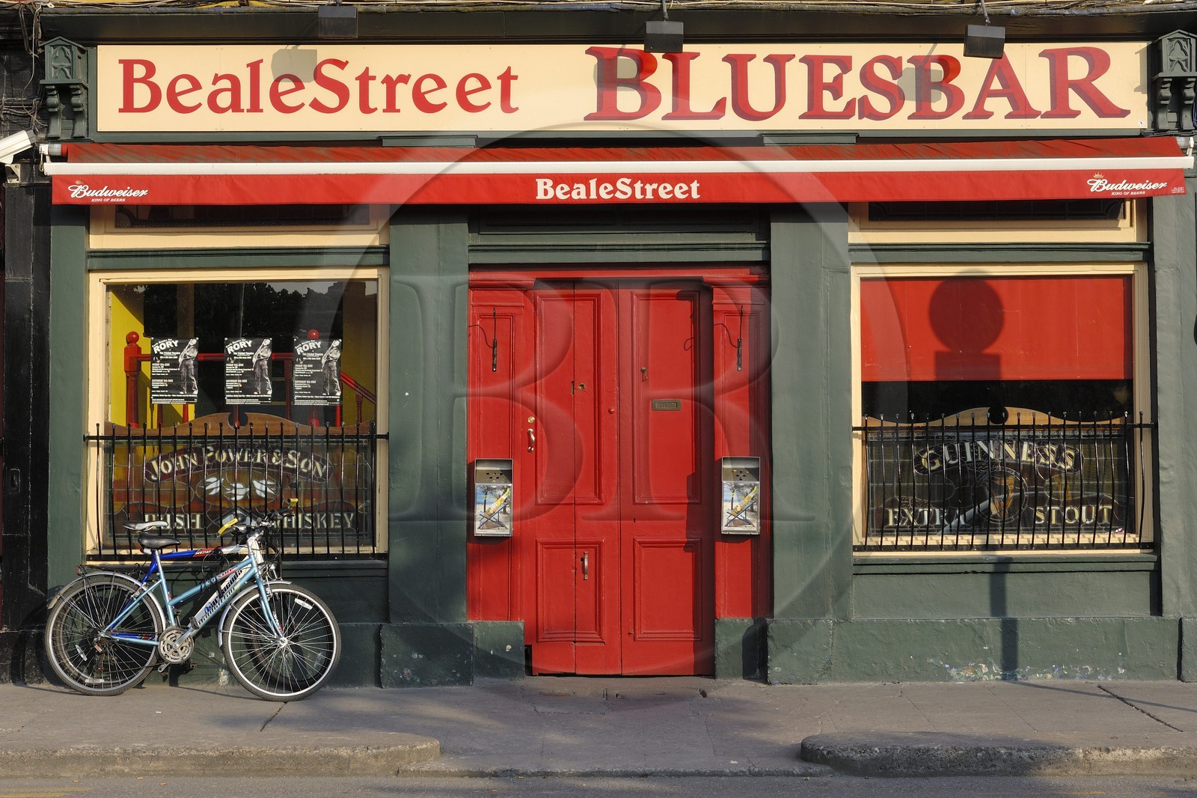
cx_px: 598
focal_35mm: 72
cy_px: 399
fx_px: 2393
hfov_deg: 28.1
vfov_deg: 18.9
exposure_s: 1/160
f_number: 8
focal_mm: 48
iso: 100
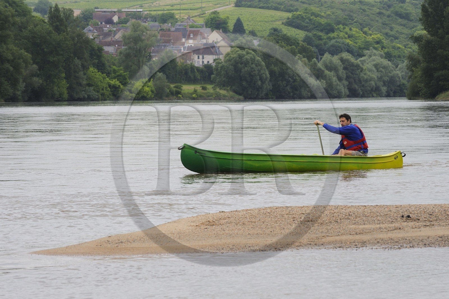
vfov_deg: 7.8
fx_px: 2183
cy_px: 150
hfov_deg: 11.7
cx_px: 224
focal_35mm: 175
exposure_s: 1/400
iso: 800
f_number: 11
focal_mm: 175
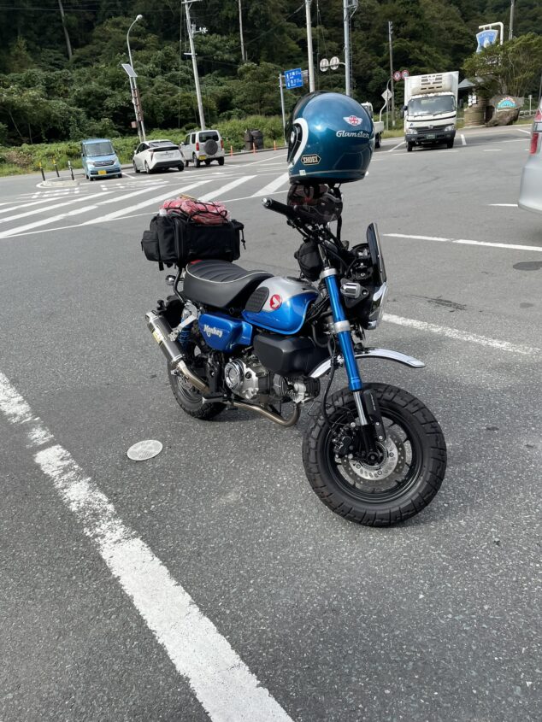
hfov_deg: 53.1
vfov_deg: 67.3
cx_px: 271
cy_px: 361
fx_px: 543
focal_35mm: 26
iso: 32
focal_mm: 4.2
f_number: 1.6
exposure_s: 1/1383
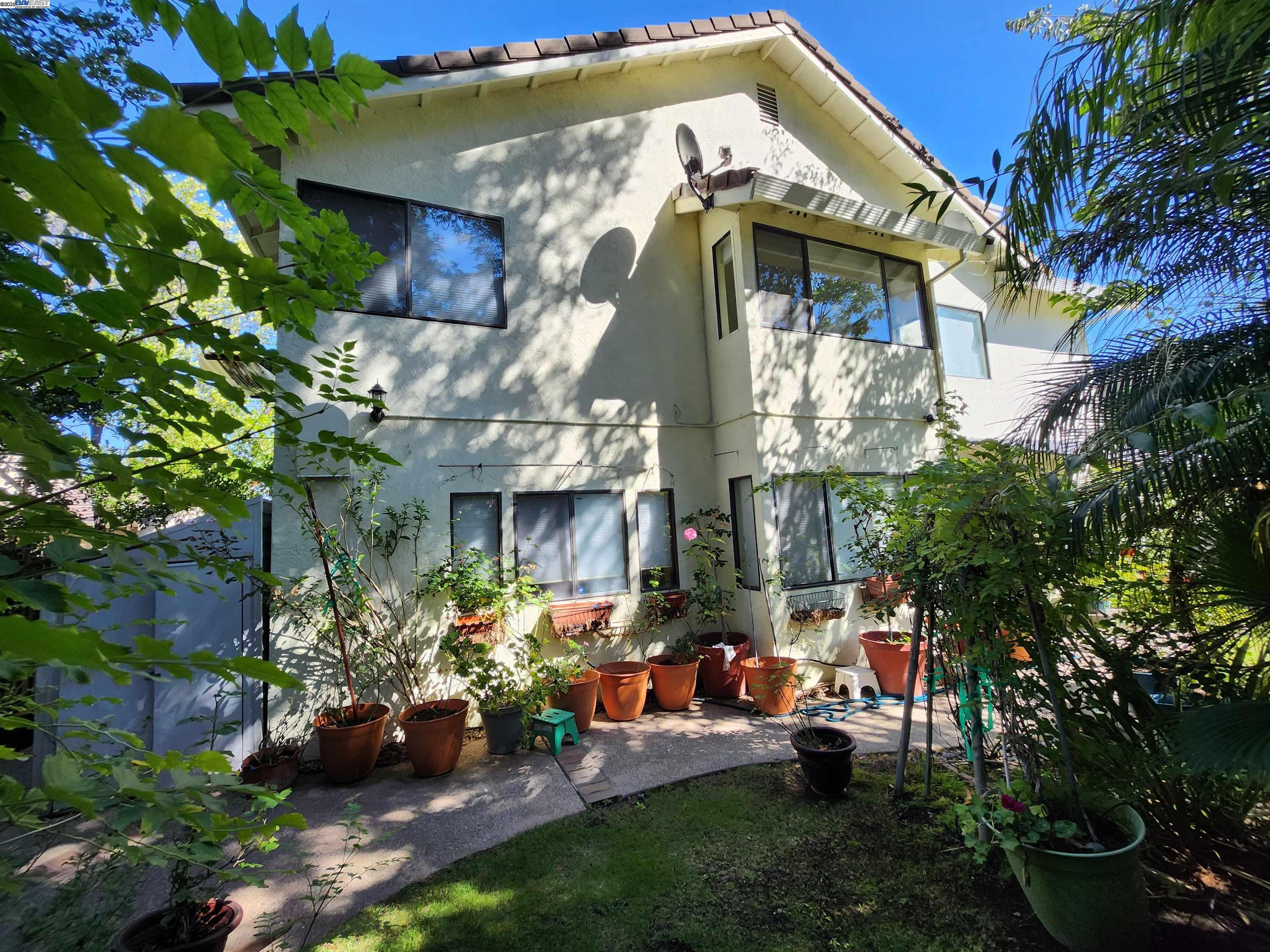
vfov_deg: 89.9
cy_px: 476
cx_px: 635
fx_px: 477
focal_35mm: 13
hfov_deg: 106.2
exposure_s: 1/177
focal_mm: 1.74
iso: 32
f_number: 2.2
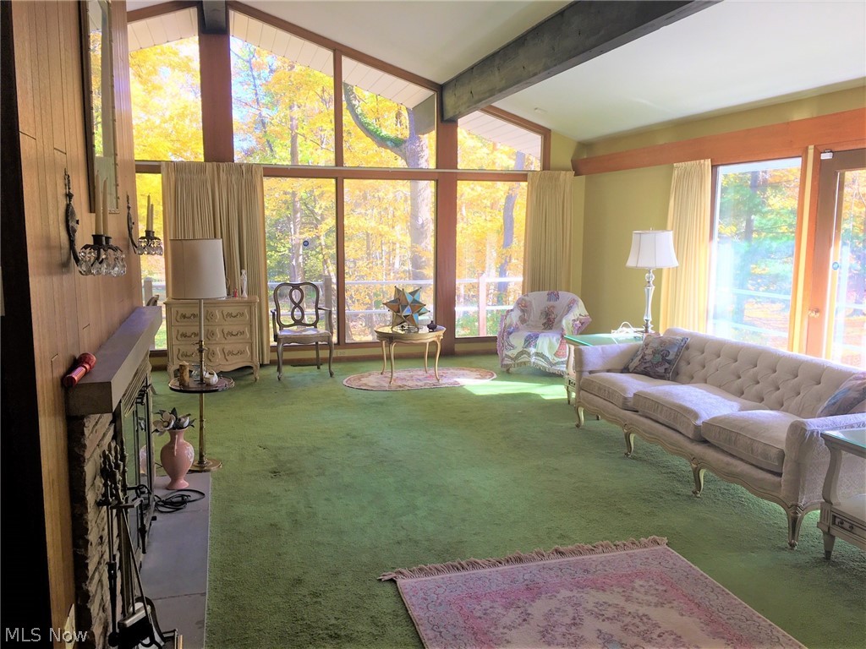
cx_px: 433
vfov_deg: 48.2
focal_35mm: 29
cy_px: 324
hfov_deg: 61.7
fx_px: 726
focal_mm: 4.15
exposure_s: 1/60
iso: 25
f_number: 2.2
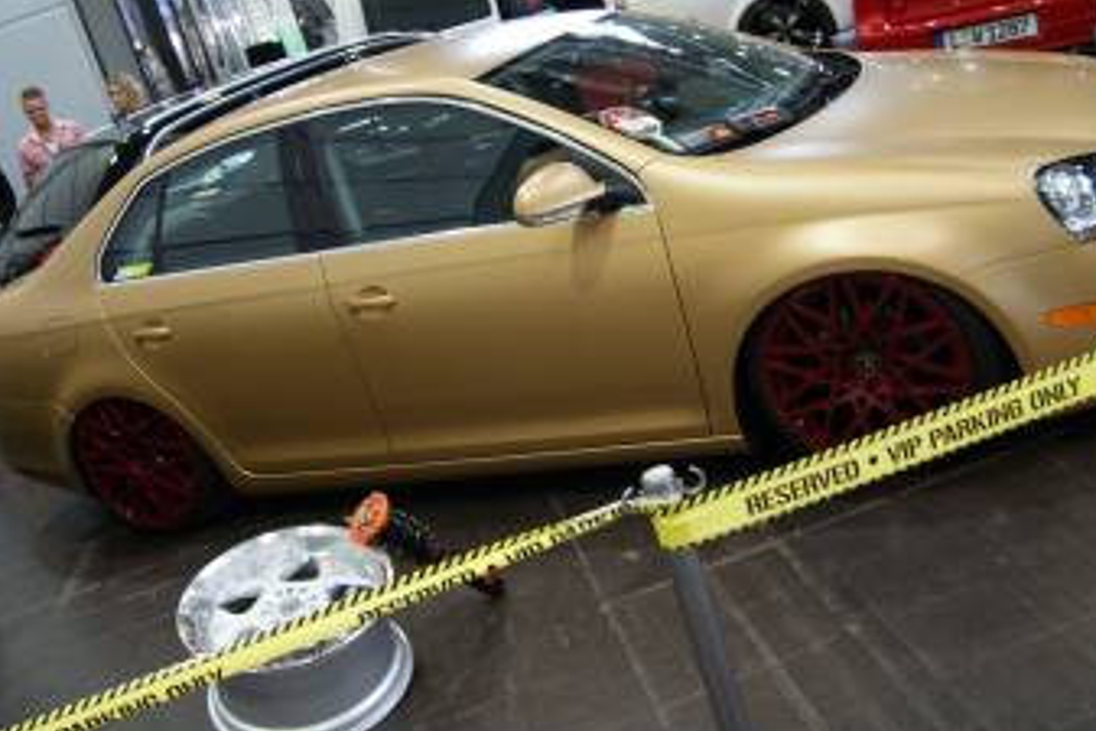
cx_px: 550
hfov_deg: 48.4
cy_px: 328
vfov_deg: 33.4
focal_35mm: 40
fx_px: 1218
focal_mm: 18
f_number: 3.5
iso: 400
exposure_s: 1/30
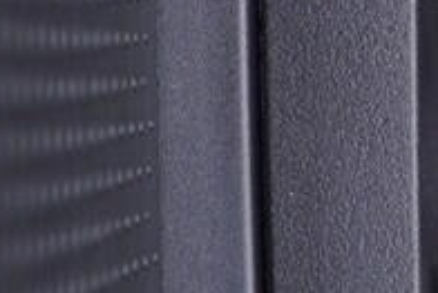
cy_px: -130
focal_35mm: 264
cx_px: 762
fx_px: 3214
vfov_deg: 5.2
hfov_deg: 7.6
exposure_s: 1/40
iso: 200
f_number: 2.8
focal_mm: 24
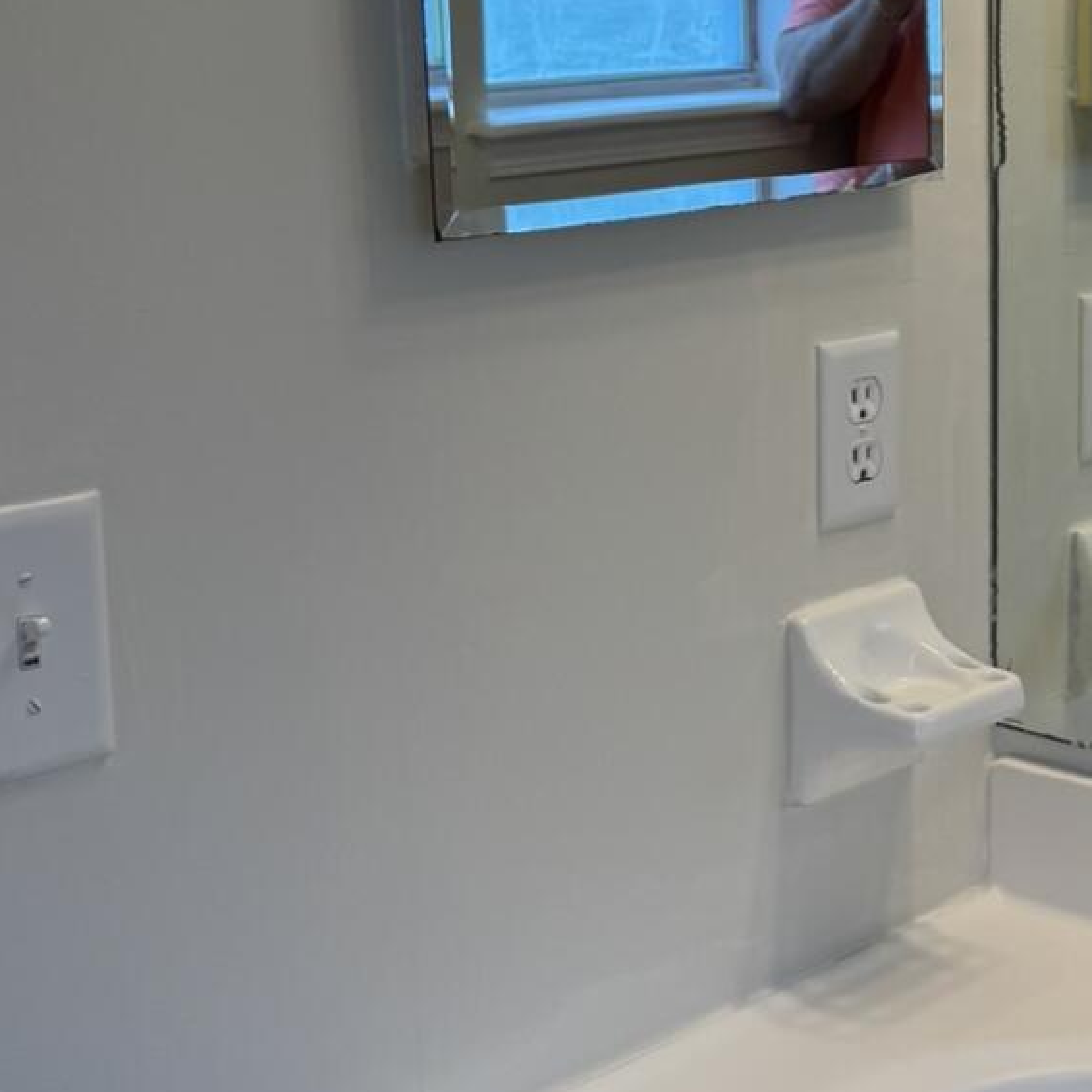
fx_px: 2677
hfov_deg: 21.6
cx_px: 1258
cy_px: 488
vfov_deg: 23.0
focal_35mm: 75
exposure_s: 1/120
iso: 64
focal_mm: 6.76
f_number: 1.78
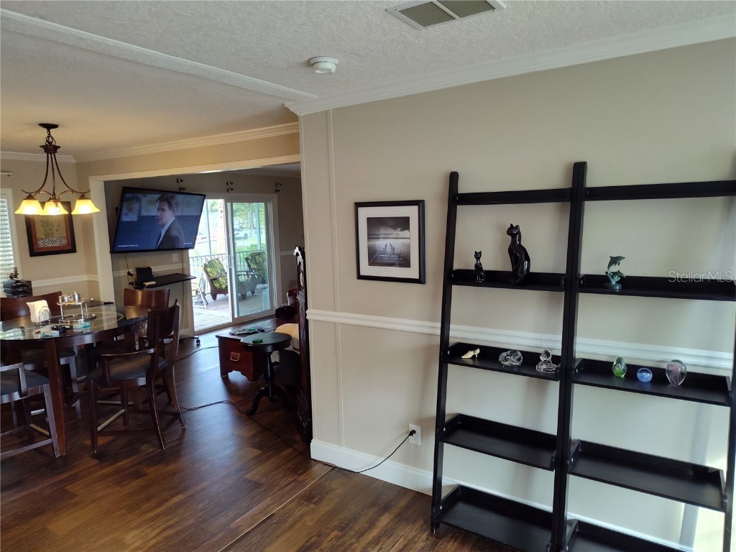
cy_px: 276
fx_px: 489
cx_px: 368
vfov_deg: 58.9
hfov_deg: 73.9
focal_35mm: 23
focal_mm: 5.56
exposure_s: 1/120
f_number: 1.8
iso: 594
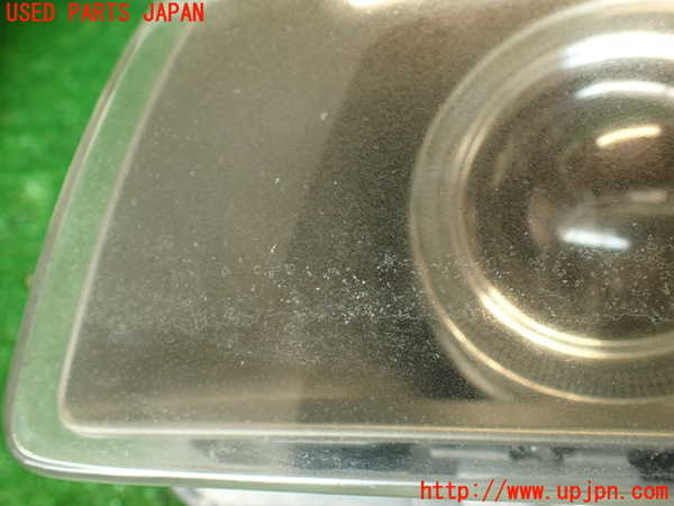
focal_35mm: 32
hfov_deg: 56.8
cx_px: 337
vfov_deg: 44.2
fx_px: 623
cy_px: 253
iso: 200
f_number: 2.4
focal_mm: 5.79
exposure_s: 1/30
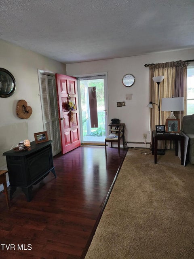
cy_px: 130
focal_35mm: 23
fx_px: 172
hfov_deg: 58.9
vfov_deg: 73.9
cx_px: 97
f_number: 1.8
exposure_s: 1/120
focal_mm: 6.4
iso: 800
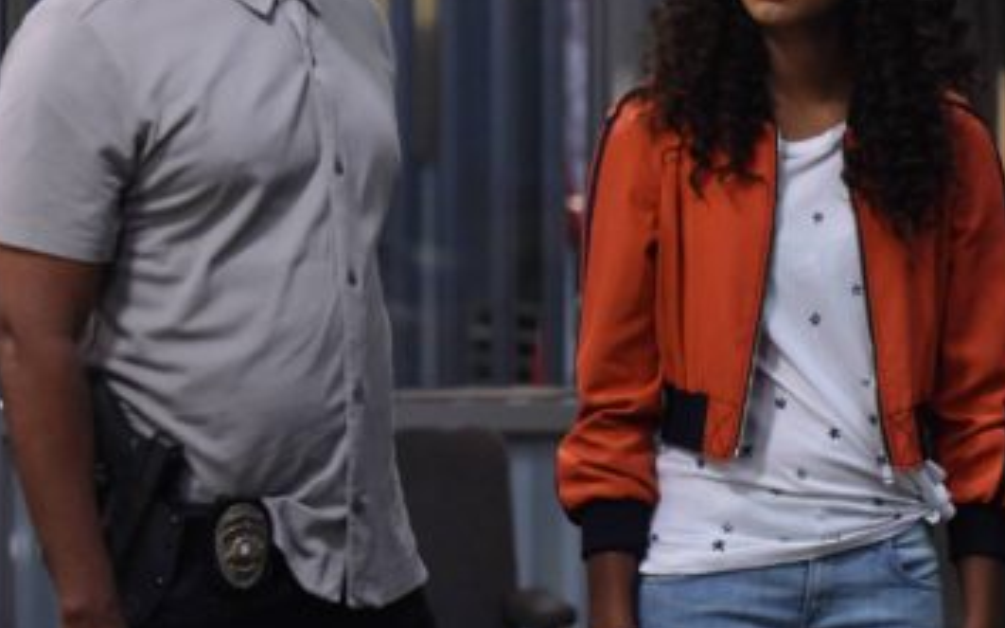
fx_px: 6051
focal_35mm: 221
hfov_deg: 9.5
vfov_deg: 5.9
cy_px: 126
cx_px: 539
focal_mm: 105
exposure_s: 1/80
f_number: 2.8
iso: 5000
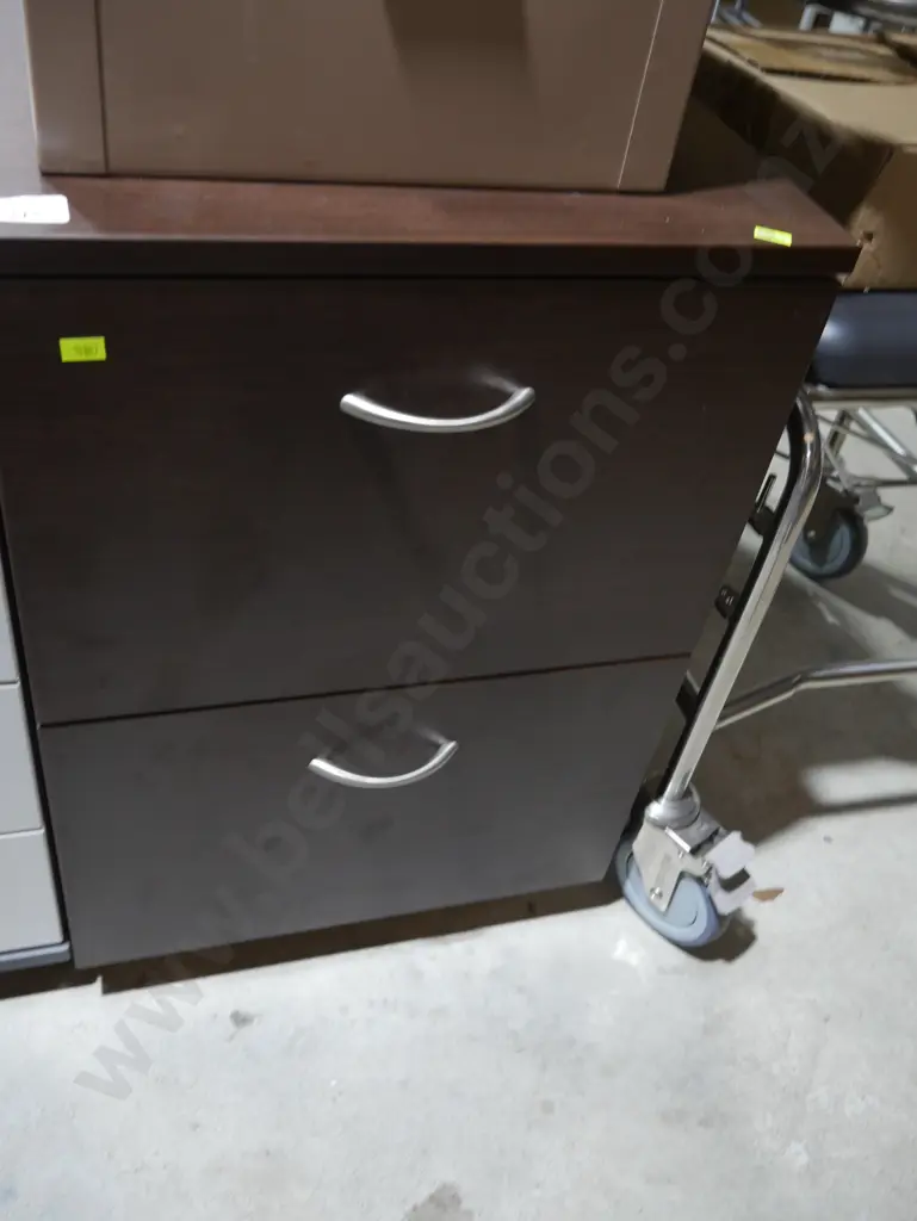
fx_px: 1129
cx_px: 458
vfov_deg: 56.8
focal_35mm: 32
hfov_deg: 44.2
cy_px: 610
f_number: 3.6
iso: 500
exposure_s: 1/60
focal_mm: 16
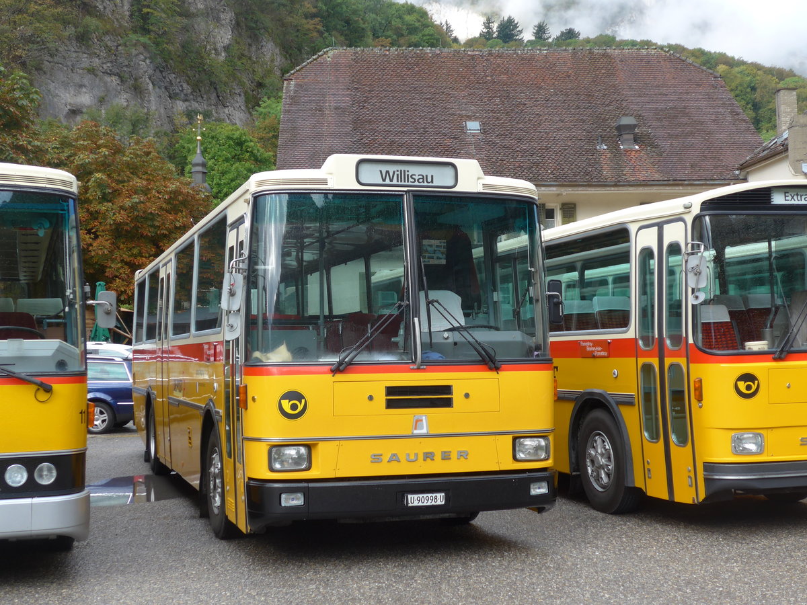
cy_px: 302
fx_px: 1142
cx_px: 404
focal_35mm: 49
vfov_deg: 29.7
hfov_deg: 38.9
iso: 80
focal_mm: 10.1
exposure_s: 1/200
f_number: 3.2
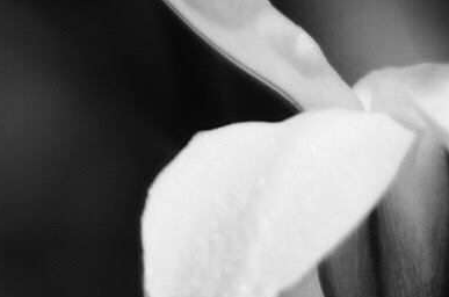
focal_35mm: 1800
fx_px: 22395
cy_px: 510
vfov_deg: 0.8
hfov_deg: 1.1
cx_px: 422
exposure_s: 1/640
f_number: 6.3
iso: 100
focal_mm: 200
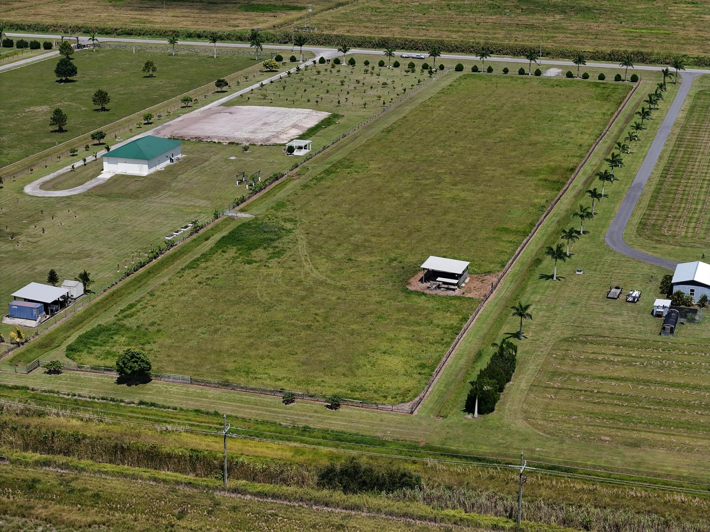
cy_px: 266
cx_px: 355
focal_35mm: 70
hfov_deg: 27.8
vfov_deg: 21.0
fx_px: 1436
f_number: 2.8
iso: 100
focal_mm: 19.35
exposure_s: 1/2000
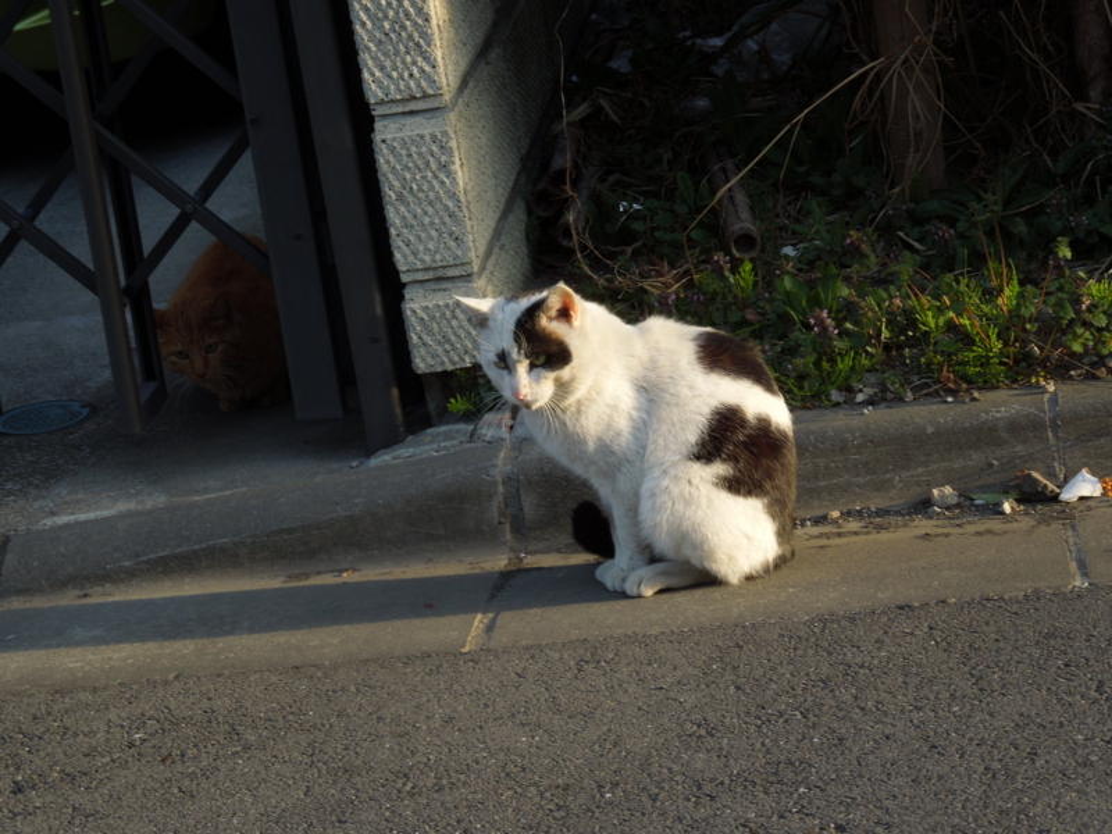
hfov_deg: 18.5
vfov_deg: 14.0
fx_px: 3405
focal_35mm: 106
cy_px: 417
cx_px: 556
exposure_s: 1/100
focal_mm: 19.1
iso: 110
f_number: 4.7
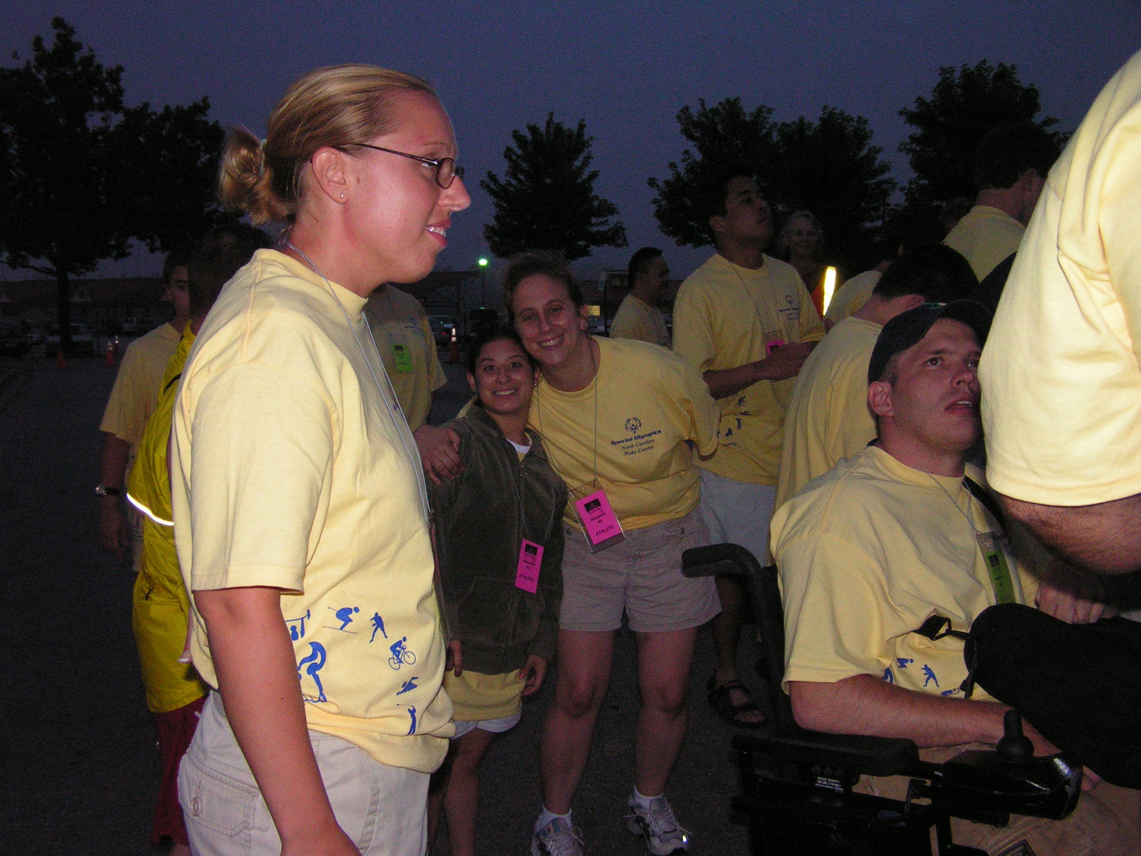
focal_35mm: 38
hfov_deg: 49.0
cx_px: 570
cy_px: 428
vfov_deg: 37.7
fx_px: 1253
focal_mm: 6.3
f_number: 2.8
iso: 200
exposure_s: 1/40
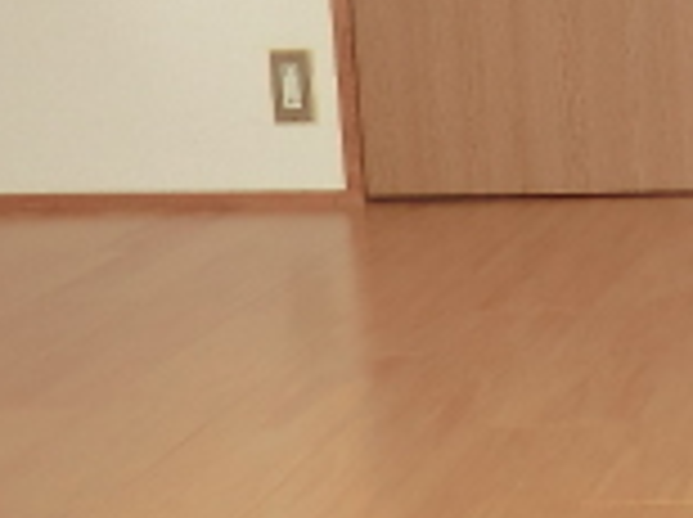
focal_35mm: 100
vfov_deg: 14.7
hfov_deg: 17.5
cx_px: 1058
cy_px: 131
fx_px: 1999
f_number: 3.2
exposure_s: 1/60
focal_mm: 4.3
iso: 80
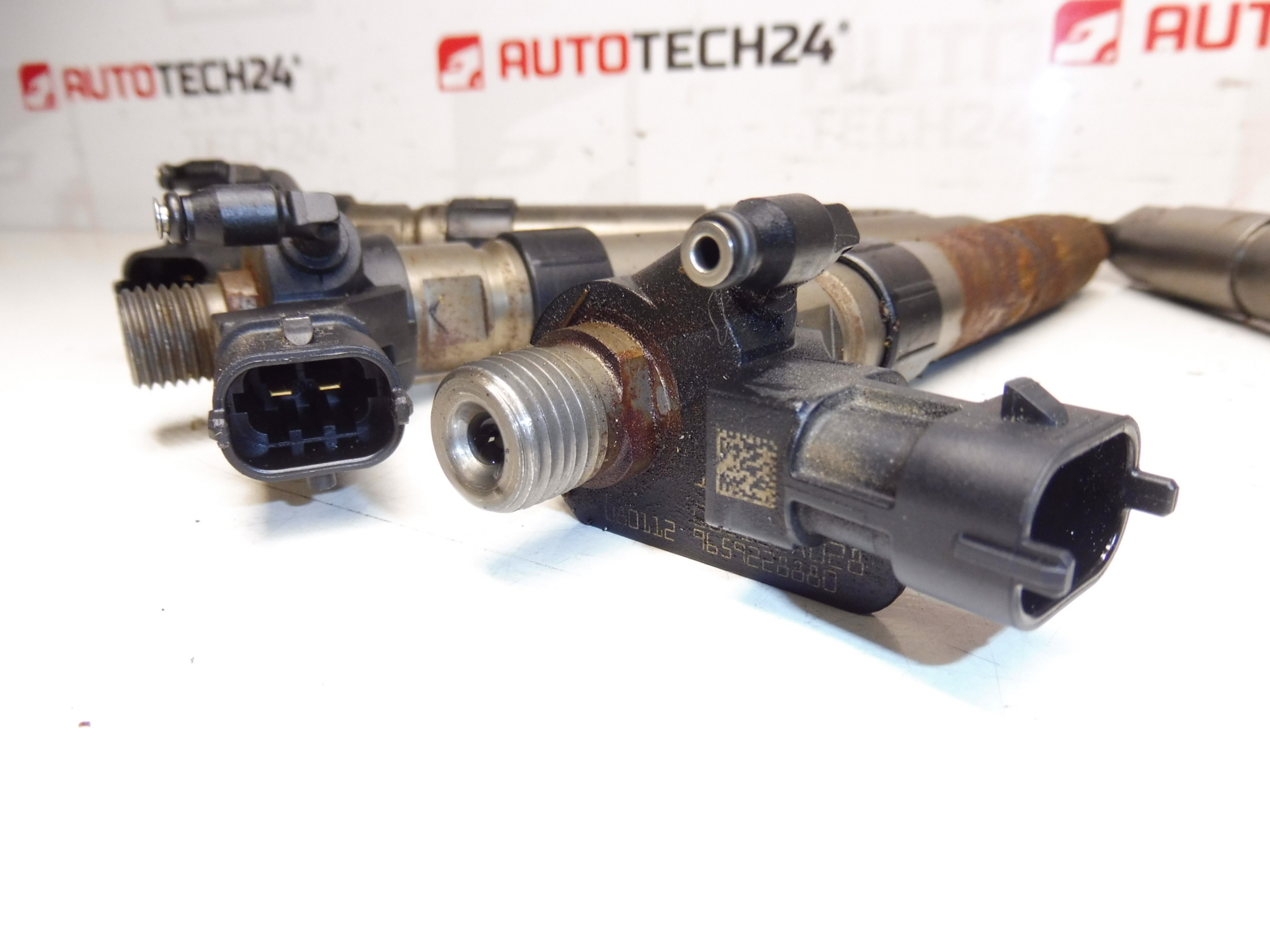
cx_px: 635
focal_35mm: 24
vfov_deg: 56.8
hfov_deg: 71.6
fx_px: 881
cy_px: 476
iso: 200
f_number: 3.5
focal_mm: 4.3
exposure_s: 1/80
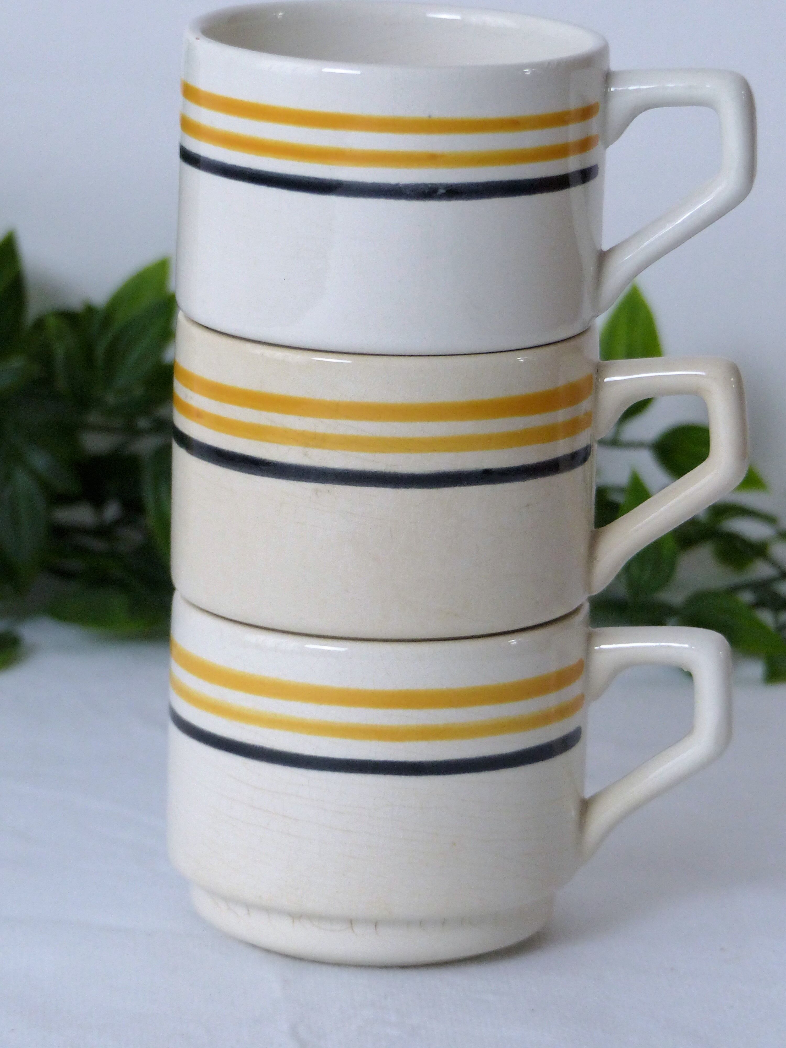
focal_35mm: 214
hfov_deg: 6.9
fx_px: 6479
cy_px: 524
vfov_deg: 9.2
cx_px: 393
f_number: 2.8
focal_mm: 35.1
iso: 200
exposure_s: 1/80
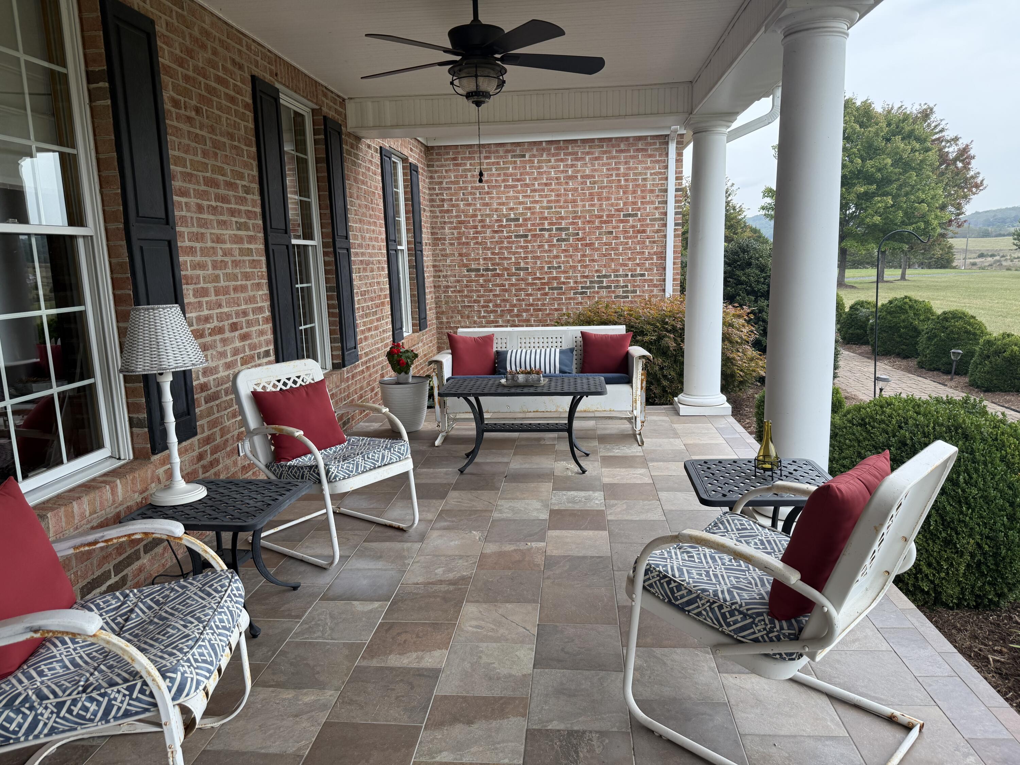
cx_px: 510
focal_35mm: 24
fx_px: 707
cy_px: 382
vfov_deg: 56.8
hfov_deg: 71.6
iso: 100
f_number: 1.78
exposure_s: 1/598
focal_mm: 6.76
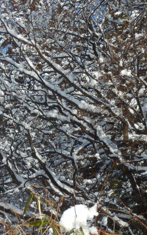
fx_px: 1128
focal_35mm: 176
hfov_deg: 7.4
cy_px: 118
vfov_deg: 11.9
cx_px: 3
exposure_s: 1/400
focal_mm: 21.9
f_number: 5.7
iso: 80
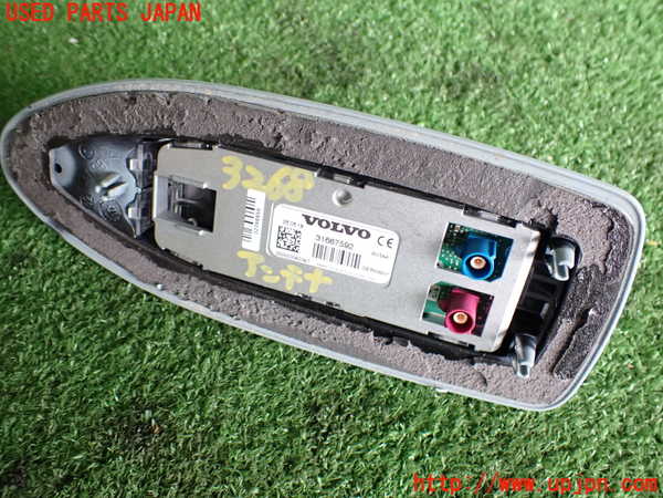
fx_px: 575
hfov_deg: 60.0
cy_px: 249
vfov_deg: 46.8
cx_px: 332
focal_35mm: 30
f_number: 2.3
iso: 250
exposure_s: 1/125
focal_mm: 5.4
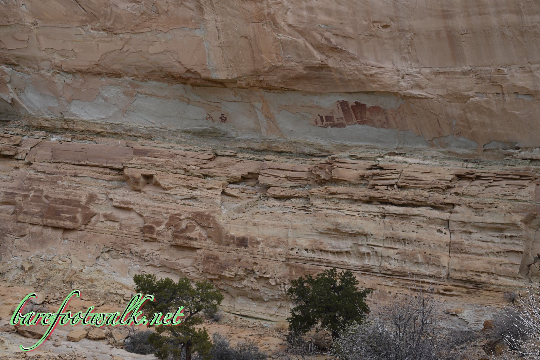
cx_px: 270
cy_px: 180
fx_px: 750
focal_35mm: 50
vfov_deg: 27.0
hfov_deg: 39.6
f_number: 8
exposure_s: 1/250
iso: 200
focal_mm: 50
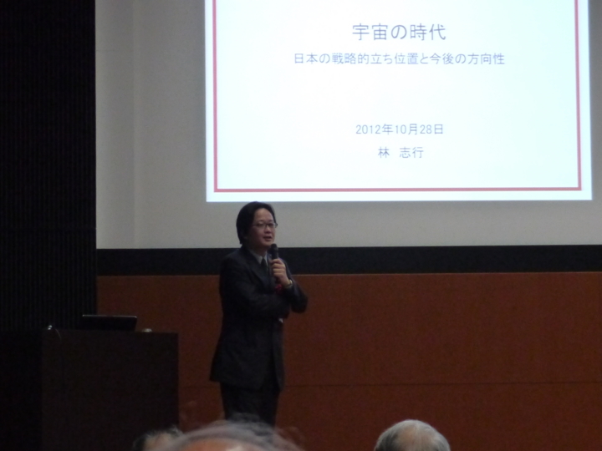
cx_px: 301
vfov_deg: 12.7
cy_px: 226
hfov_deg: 16.8
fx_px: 2035
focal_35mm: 117
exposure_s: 1/60
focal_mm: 29
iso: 1600
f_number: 5.2
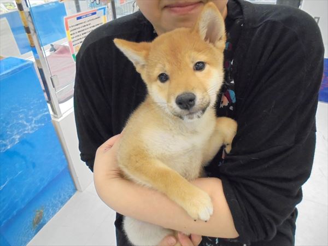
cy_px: 123
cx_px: 164
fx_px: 246
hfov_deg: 67.3
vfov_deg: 53.1
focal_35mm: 26
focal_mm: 4.6
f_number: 3.5
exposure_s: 1/125
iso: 800
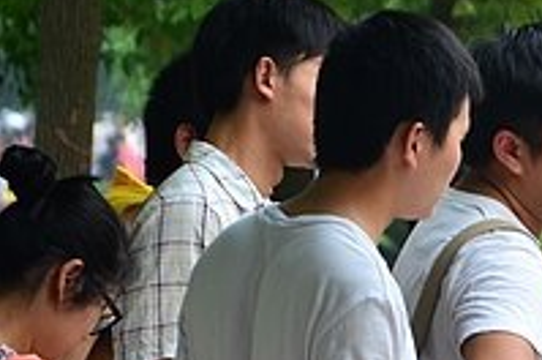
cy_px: 372
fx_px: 7132
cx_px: 814
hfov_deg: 4.3
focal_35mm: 475
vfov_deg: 2.9
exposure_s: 1/60
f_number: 5.6
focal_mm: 105
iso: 320
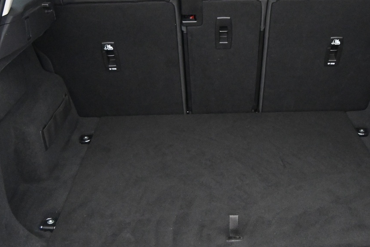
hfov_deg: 14.4
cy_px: 127
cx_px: 224
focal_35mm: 142
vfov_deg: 9.7
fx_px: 1459
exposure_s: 1/100
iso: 5000
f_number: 6.3
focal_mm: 50
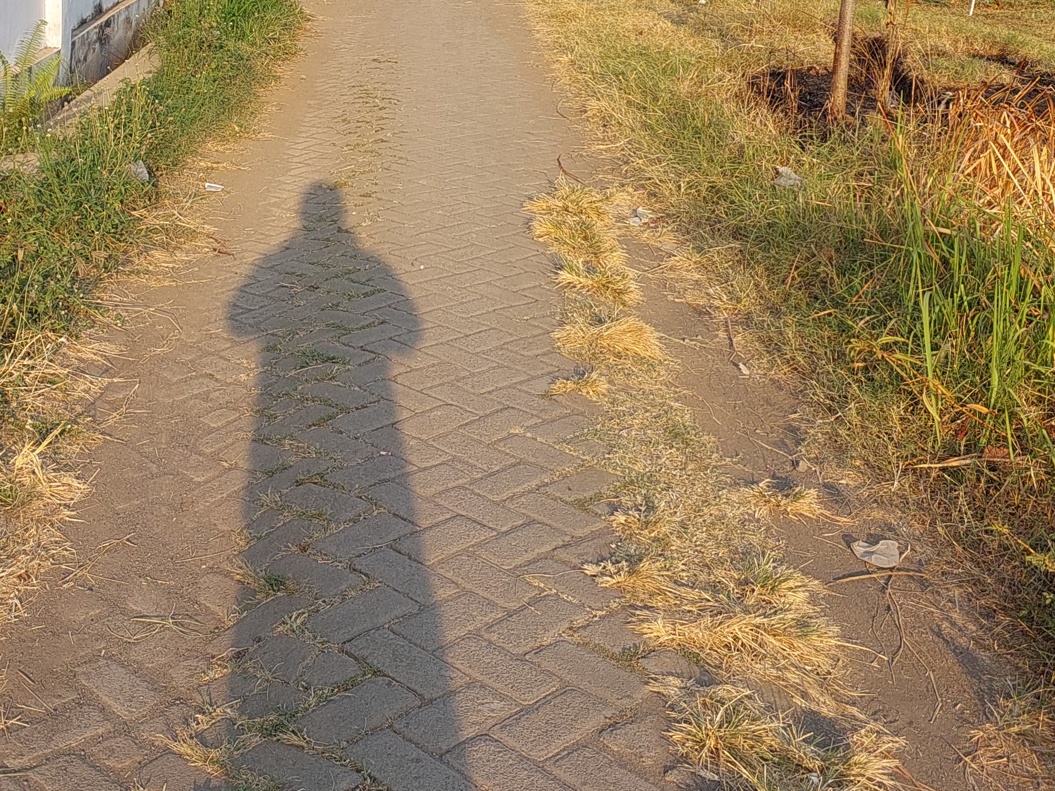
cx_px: 271
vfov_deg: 28.6
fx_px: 1463
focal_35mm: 48
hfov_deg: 38.7
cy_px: 20
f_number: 1.8
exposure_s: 1/411
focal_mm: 5.06
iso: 25
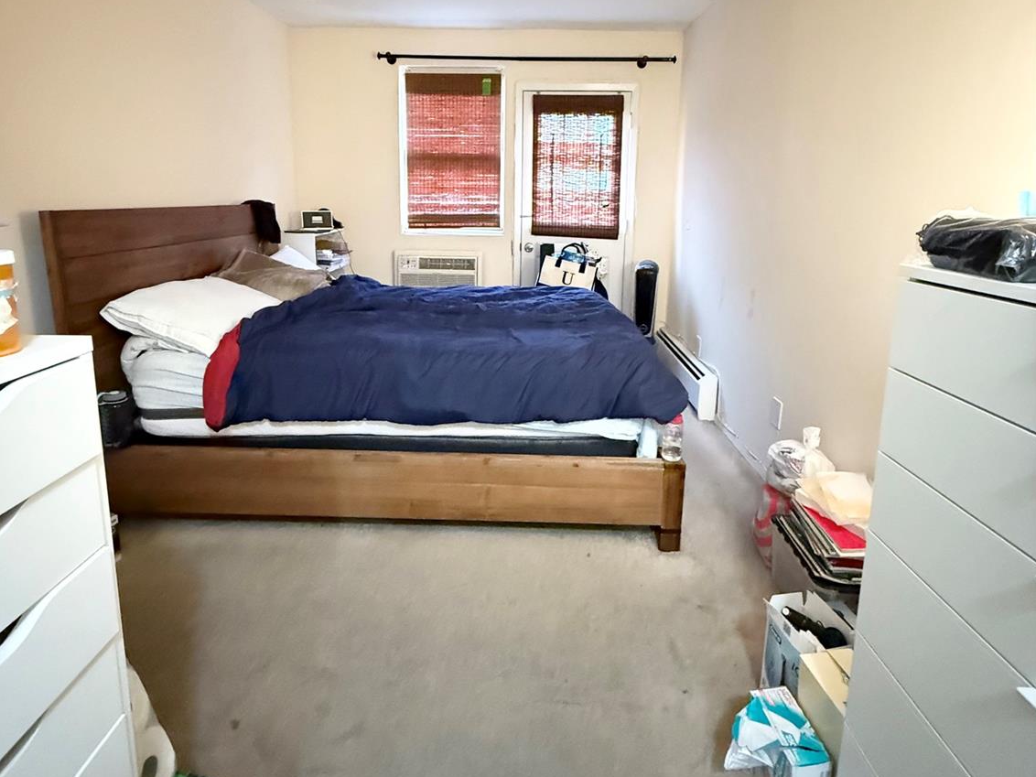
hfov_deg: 84.7
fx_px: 569
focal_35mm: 19
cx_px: 512
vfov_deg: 67.8
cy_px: 298
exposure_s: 1/40
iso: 1600
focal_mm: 2.22
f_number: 2.2
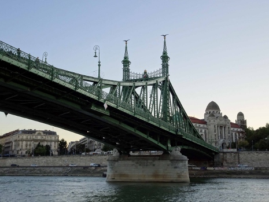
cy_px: 101
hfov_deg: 43.8
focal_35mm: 43
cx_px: 134
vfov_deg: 33.6
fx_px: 334
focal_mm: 7.3
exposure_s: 1/80
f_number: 4
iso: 80
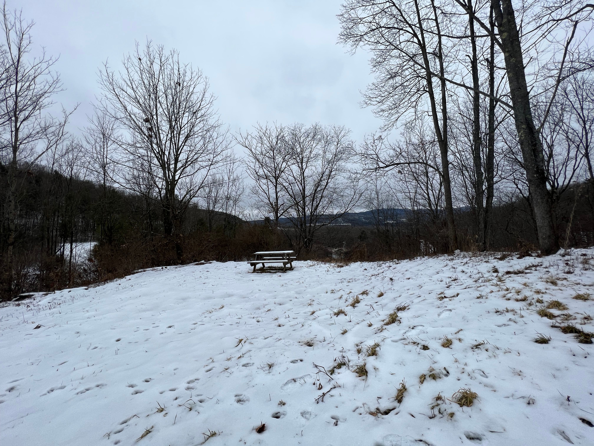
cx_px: 297
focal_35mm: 13
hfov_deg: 106.2
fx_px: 223
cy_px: 223
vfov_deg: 89.9
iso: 32
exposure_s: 1/558
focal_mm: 1.57
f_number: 1.8
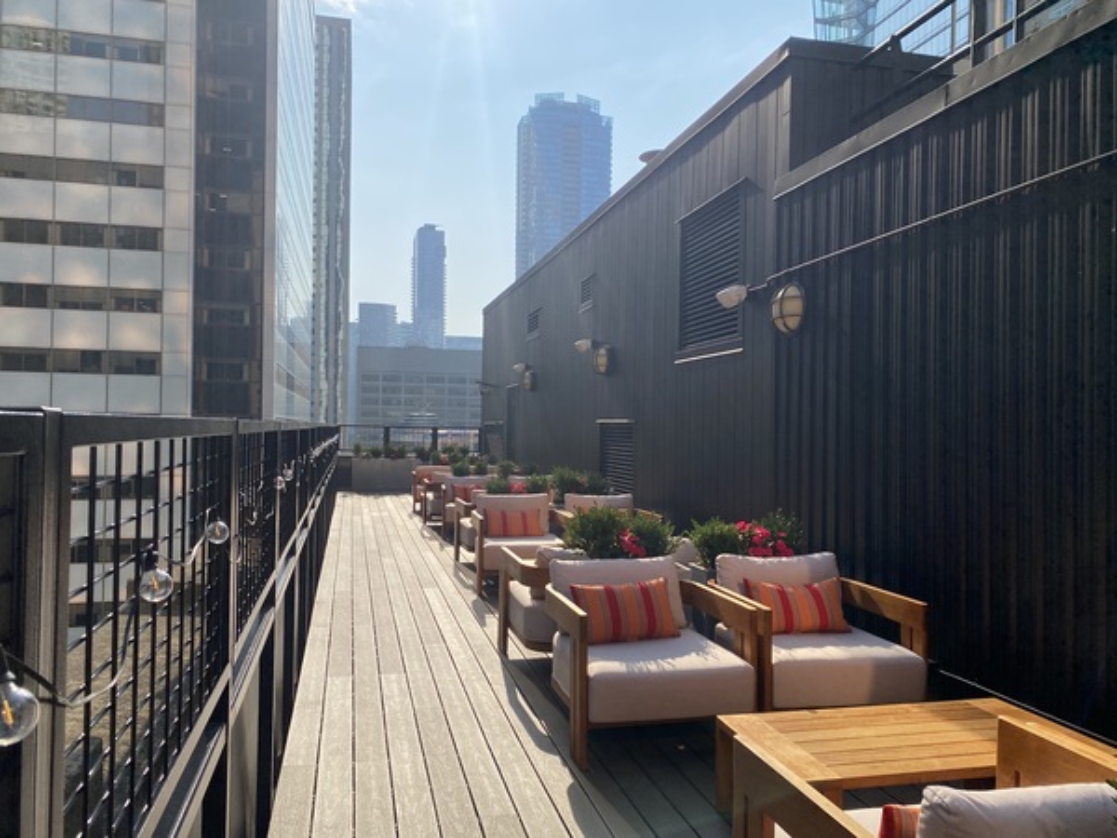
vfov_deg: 53.1
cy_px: 419
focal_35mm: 26
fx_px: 839
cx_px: 558
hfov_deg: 67.3
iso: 32
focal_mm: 4.25
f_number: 1.8
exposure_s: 1/3610
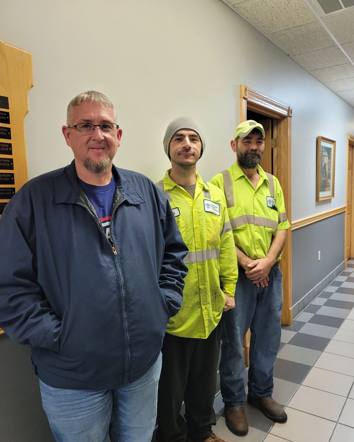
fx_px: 367
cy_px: 227
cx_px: 180
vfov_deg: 62.2
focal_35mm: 28
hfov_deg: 51.5
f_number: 1.8
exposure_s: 1/59.2
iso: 200
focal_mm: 5.4
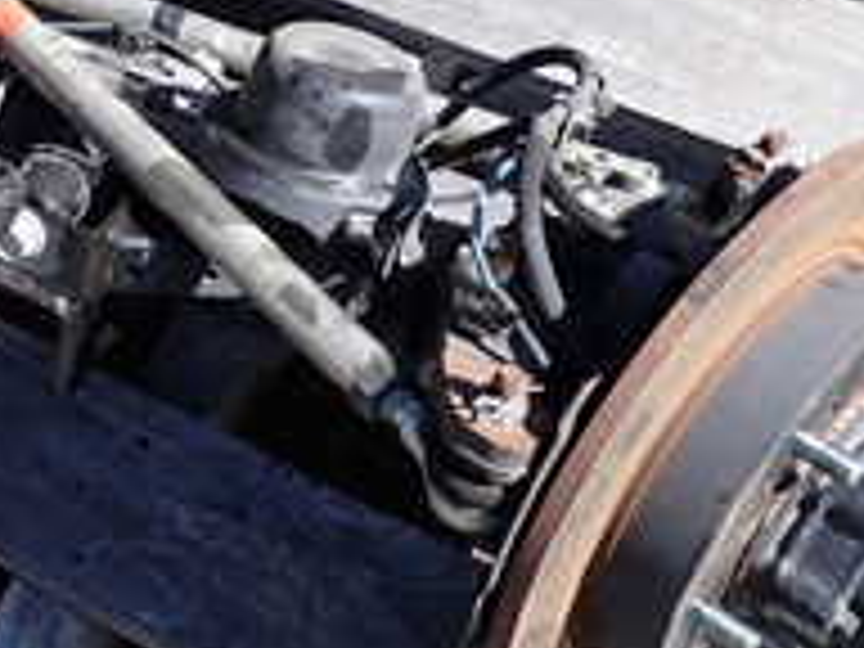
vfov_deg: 18.8
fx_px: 1947
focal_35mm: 78
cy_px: 148
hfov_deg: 22.8
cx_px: -194
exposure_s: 1/500
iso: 100
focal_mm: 4.5
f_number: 2.8
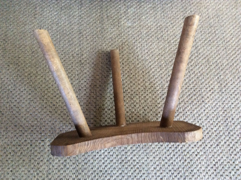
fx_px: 222
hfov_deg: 56.9
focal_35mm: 32
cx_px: 120
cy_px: 90
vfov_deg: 44.1
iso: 250
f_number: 2.4
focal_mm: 3.3
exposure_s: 1/25
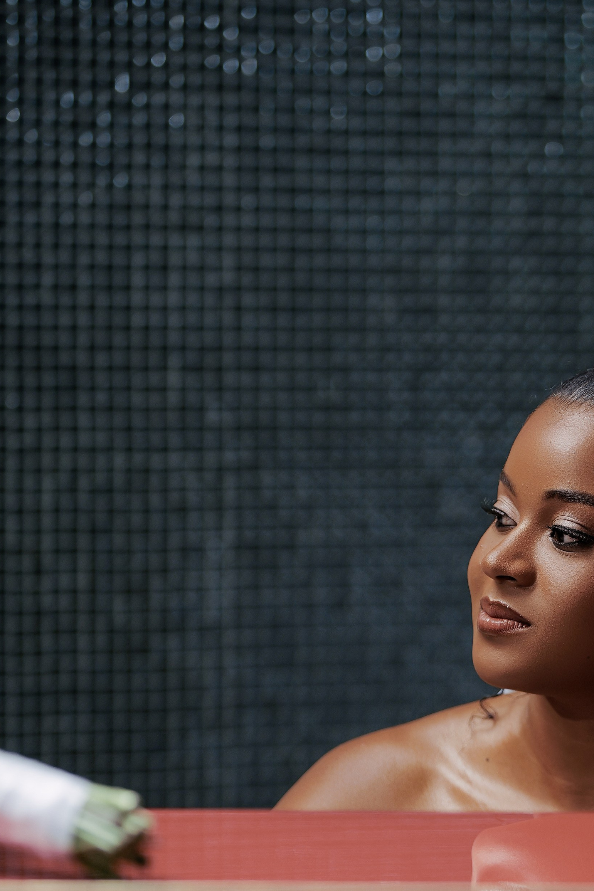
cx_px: 471
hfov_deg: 7.2
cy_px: 699
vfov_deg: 10.7
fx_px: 4728
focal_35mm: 191
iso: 250
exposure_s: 1/200
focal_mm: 115
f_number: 2.8
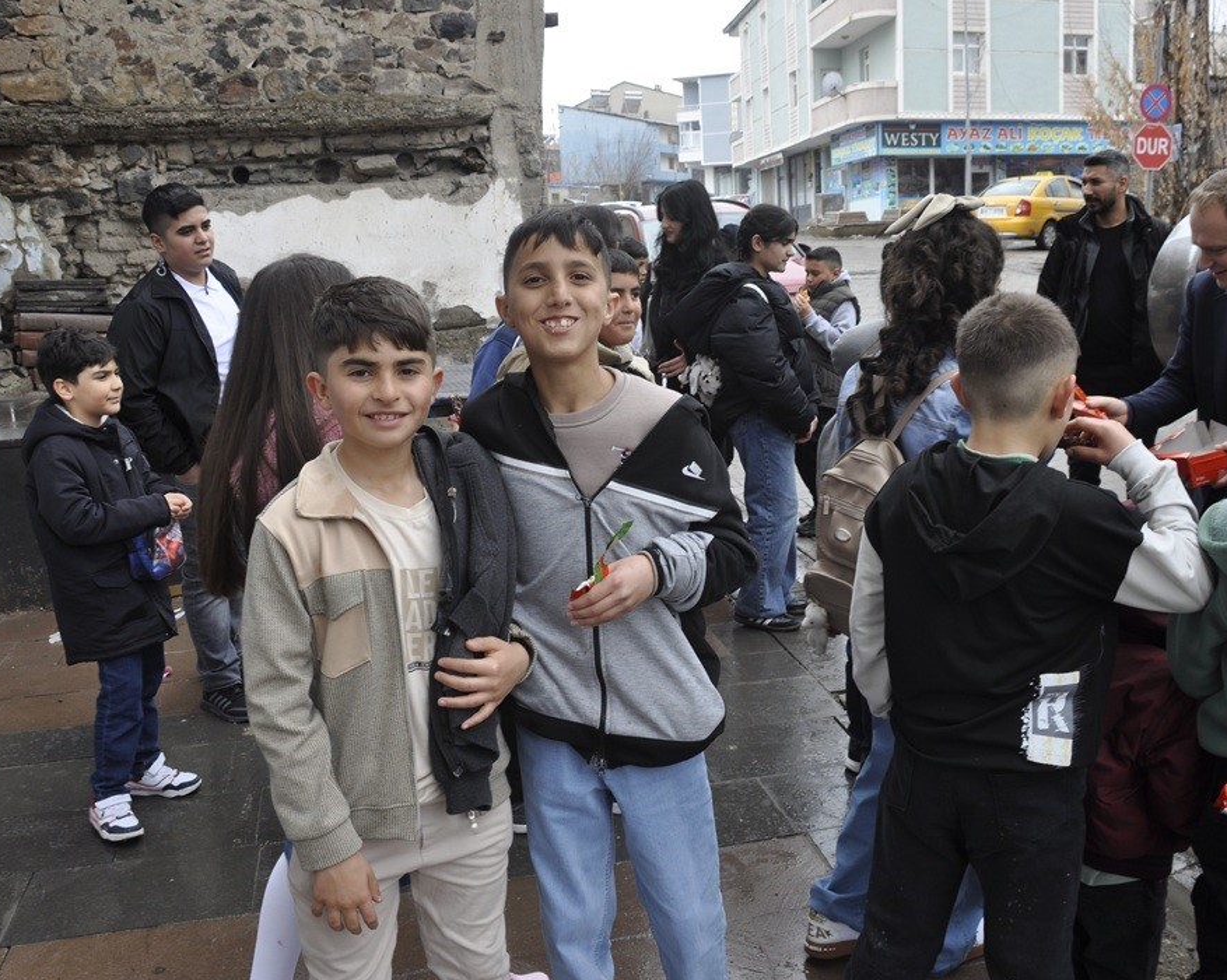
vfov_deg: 43.3
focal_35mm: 34
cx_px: 660
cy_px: 491
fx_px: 1234
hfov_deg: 52.8
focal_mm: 20
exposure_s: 1/125
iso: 200
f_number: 5.6
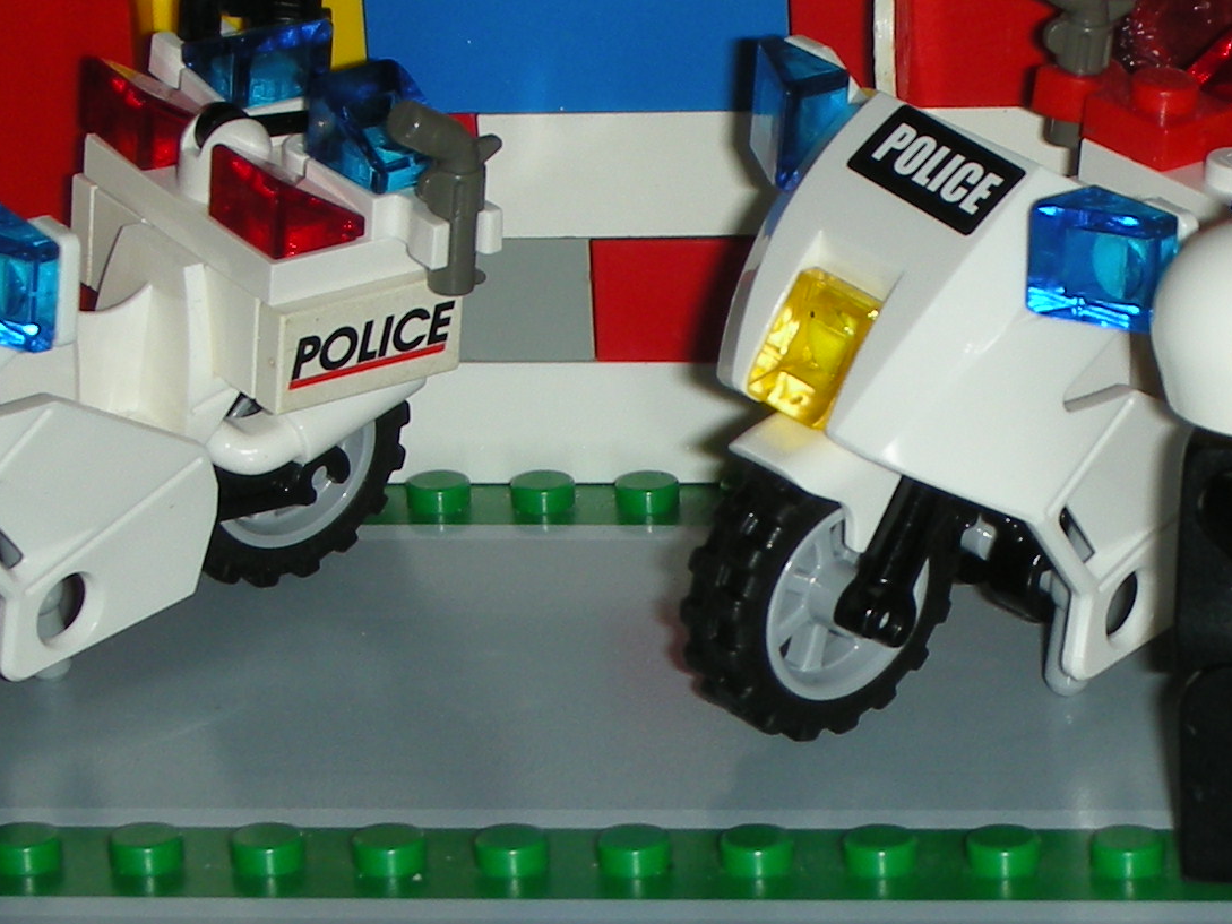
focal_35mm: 172
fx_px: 6122
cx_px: 1028
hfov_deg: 11.4
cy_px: 742
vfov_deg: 8.6
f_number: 3.7
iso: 50
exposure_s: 1/120
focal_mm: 10.1
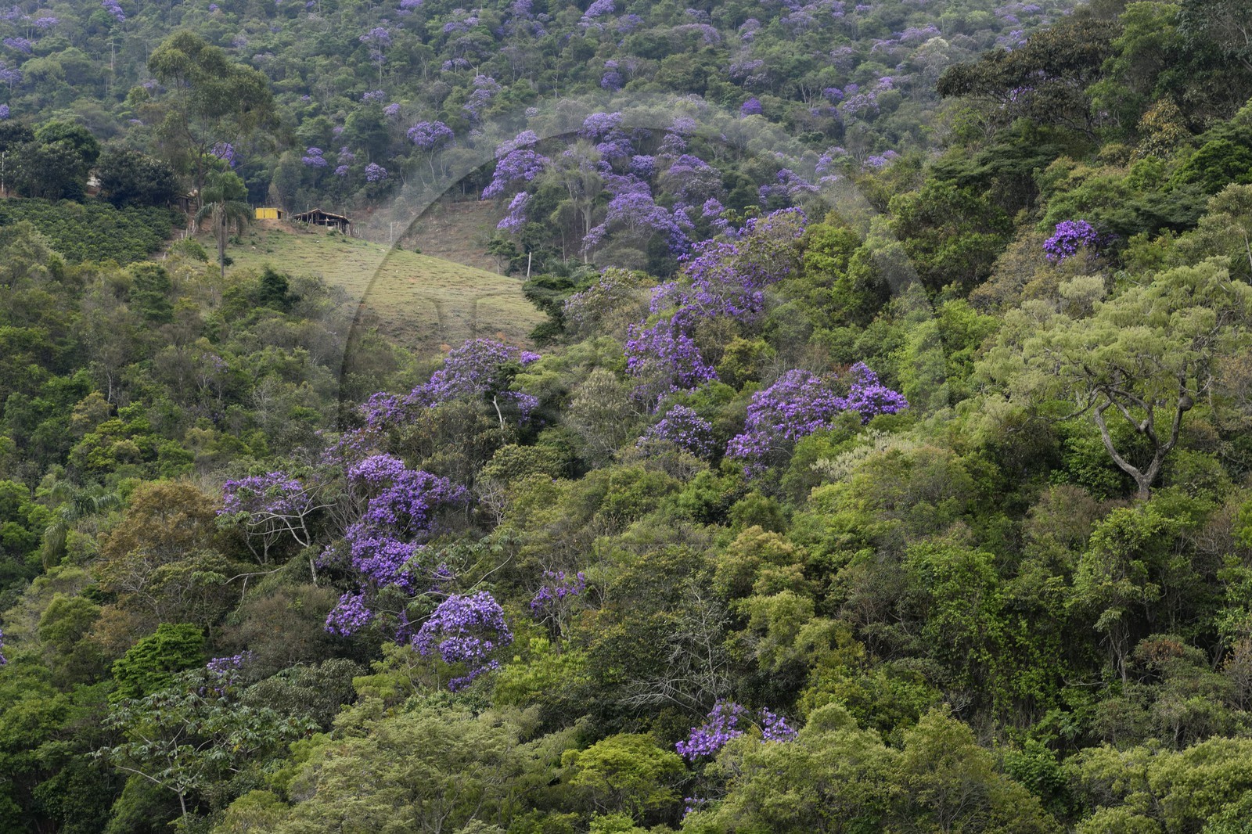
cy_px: 417
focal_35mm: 105
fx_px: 3651
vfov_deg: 13.0
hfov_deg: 19.5
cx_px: 626
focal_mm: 70
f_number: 5.3
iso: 100
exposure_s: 1/80
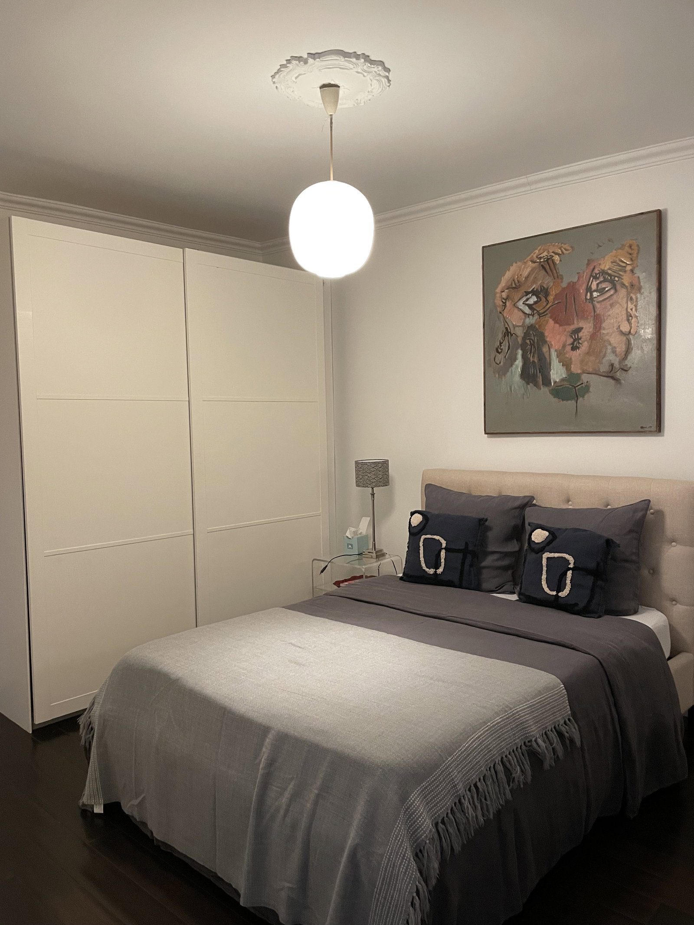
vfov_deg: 67.3
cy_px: 462
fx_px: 695
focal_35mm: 26
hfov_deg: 53.1
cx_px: 347
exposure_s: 1/50
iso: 250
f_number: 1.6
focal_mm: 4.2
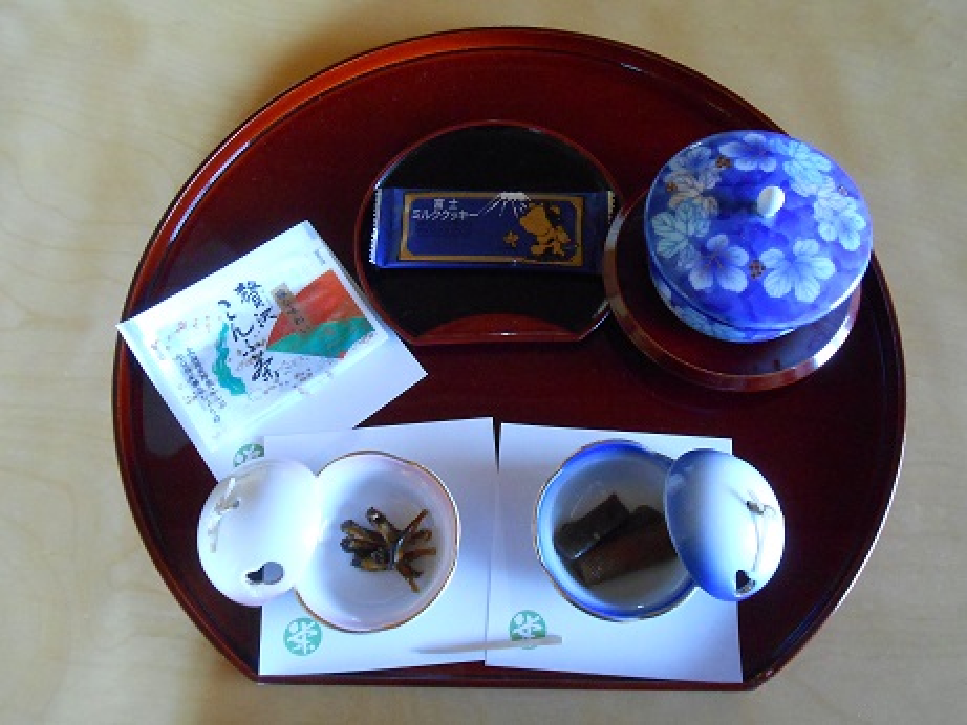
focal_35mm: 30
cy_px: 362
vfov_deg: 46.8
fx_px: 838
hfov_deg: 60.0
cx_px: 484
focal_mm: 5.3
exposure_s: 1/8
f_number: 3.8
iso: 800
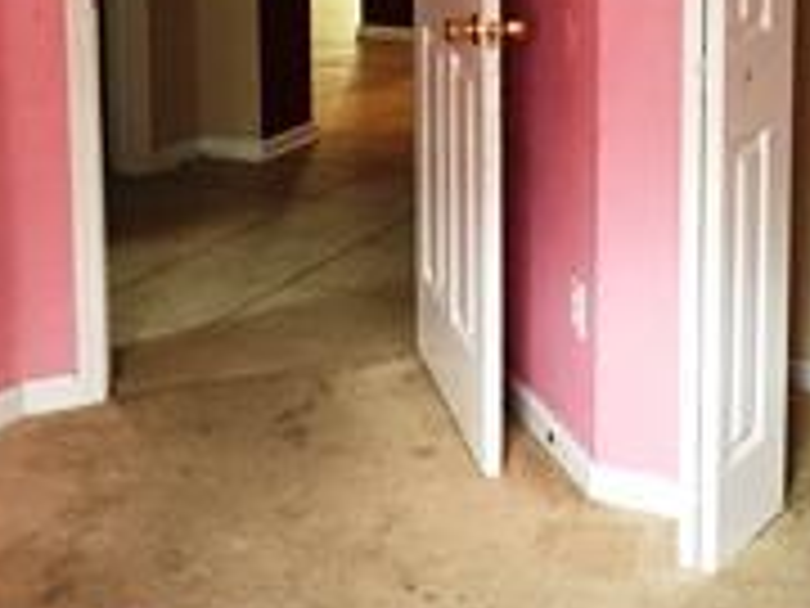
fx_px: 1685
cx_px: 680
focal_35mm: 72
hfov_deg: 26.4
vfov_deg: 19.7
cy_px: -27
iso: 160
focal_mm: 4.15
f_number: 2.2
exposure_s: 1/30
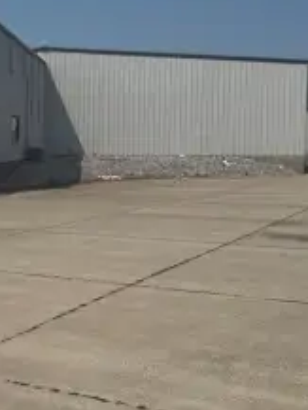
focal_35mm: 59
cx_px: 8
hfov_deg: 23.9
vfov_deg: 32.6
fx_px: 699
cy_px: 180
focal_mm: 6.76
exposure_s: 1/10417
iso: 80
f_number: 1.78
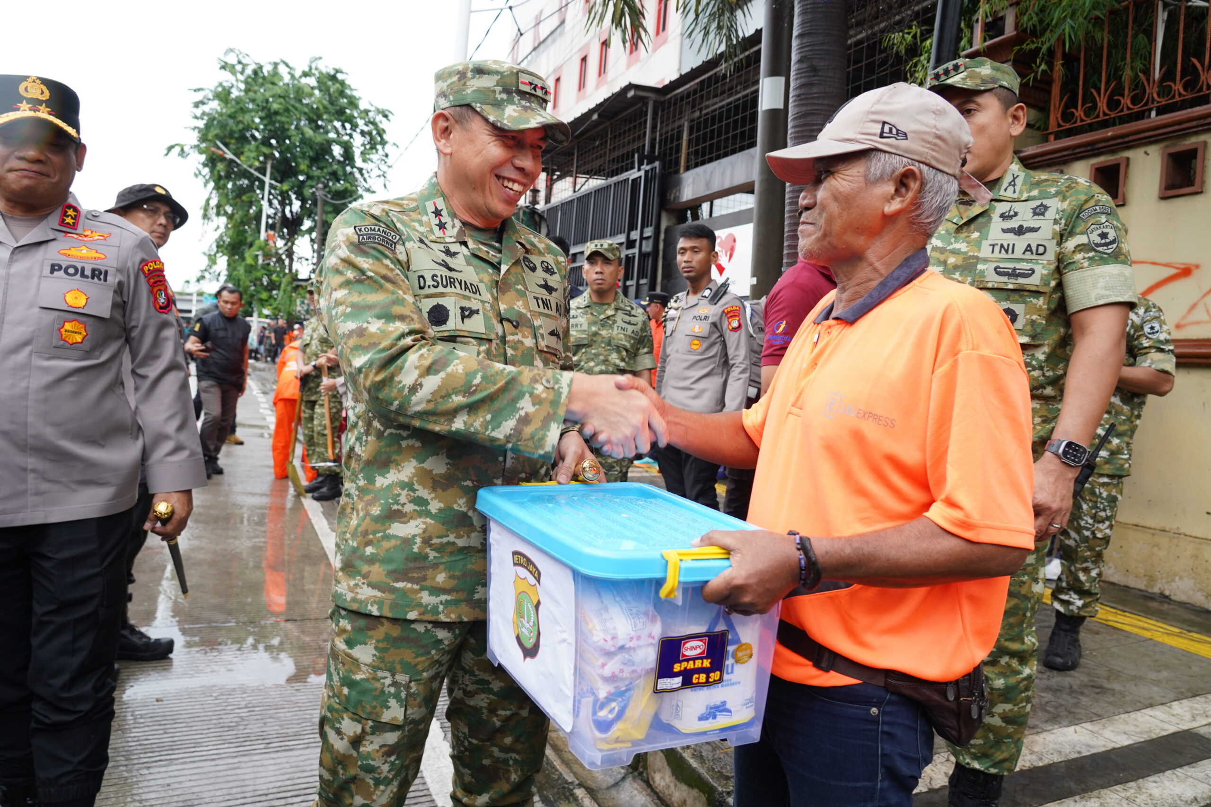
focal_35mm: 24
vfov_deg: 53.1
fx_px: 807
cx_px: 606
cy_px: 404
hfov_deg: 73.7
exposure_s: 1/200
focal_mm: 24
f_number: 5.6
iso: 800
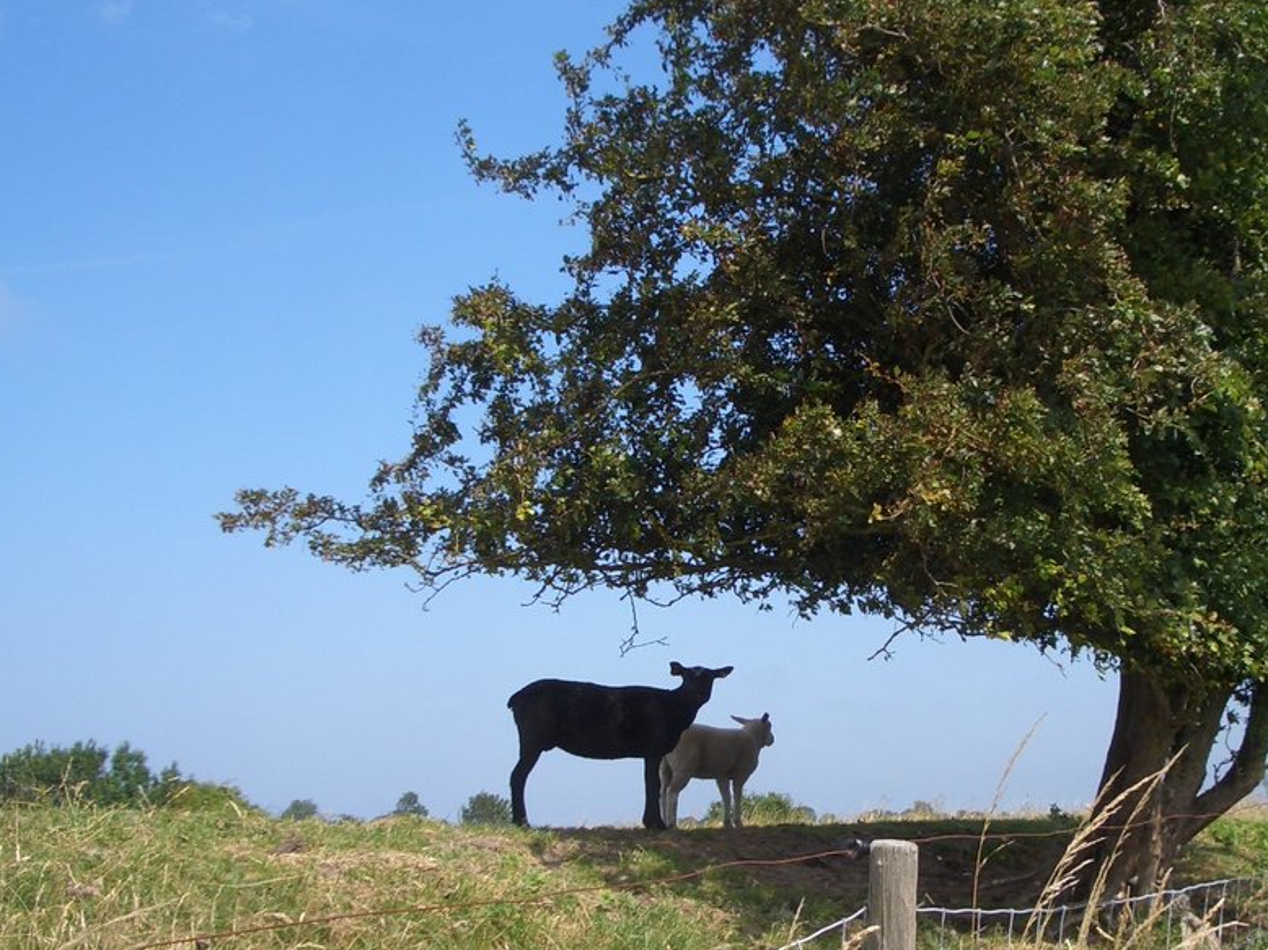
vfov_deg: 26.9
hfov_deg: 35.4
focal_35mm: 54
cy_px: 621
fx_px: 1977
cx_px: 789
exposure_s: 1/400
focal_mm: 5.8
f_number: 4.3
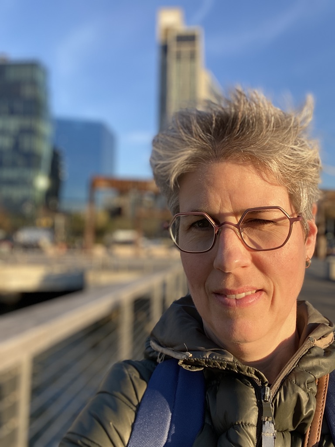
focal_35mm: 30
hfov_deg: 46.8
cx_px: 168
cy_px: 224
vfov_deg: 60.0
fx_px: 387
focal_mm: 2.71
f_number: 2.2
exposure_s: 1/520
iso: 25
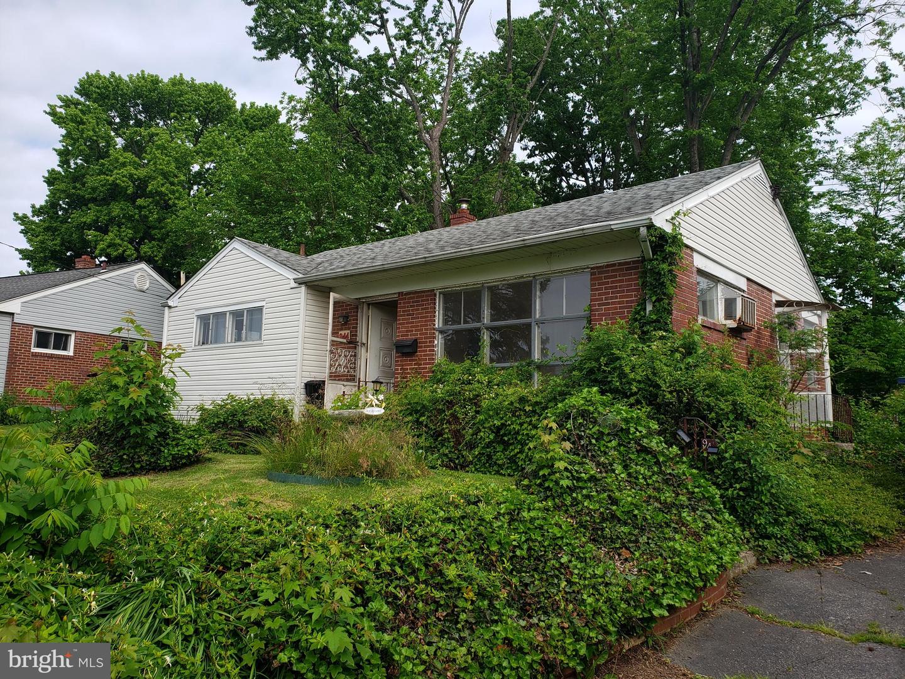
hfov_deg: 67.3
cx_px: 452
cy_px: 340
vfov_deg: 53.1
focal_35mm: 26
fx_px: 680
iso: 50
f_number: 2.4
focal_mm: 4.3
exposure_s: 1/809
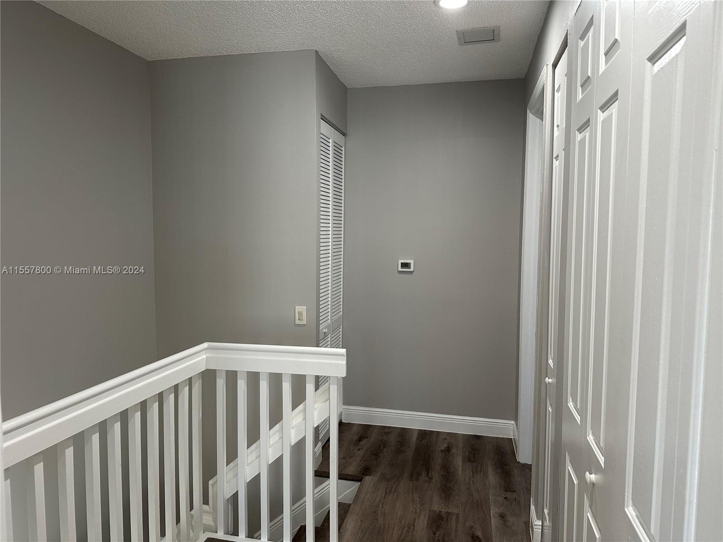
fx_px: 501
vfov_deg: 56.8
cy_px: 271
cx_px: 362
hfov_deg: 71.6
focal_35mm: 24
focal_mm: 6.86
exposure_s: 1/60
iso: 125
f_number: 1.78
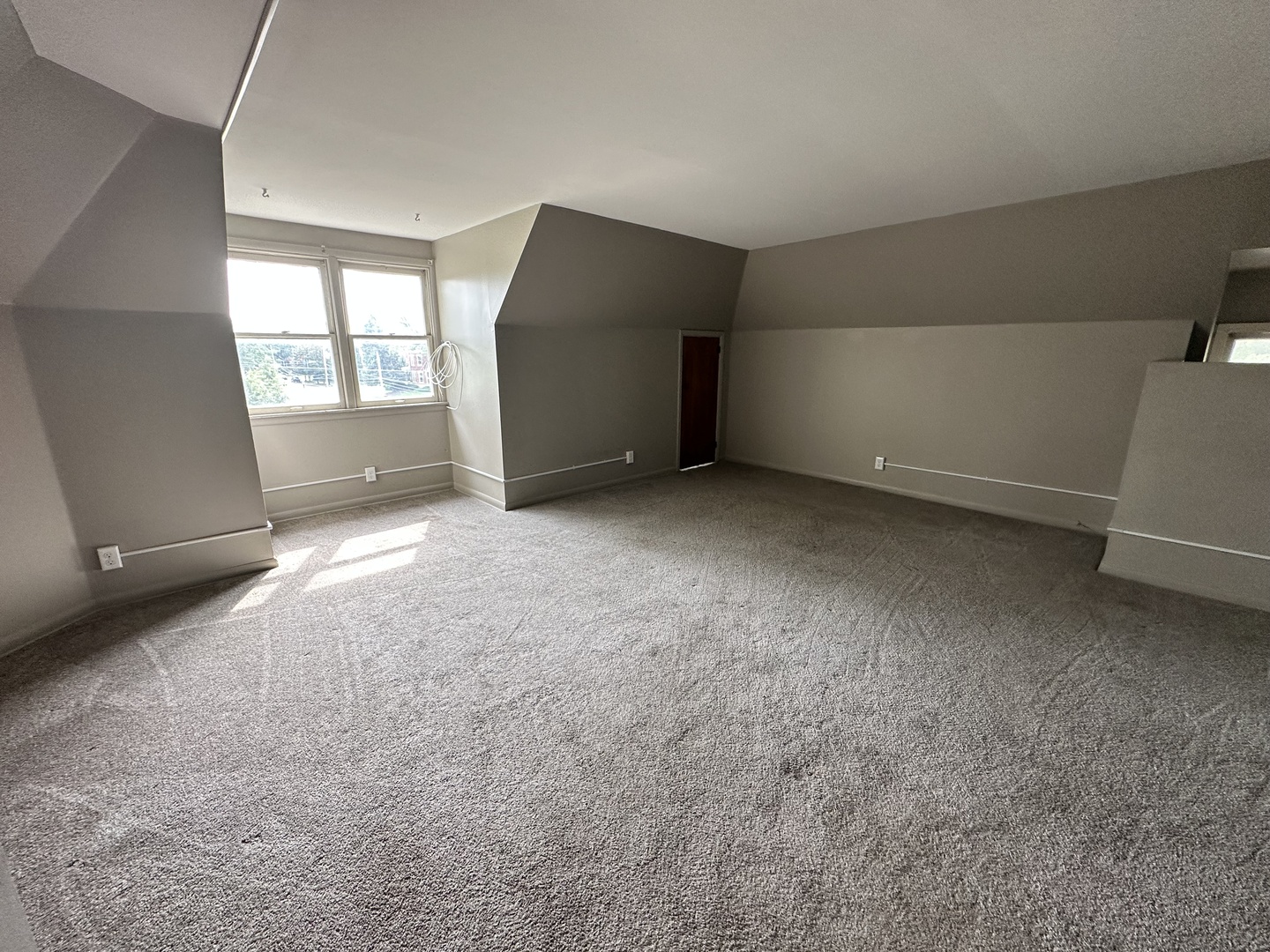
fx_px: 514
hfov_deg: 102.1
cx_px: 635
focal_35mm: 14
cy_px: 476
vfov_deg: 85.7
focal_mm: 2.22
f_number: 2.2
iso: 125
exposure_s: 1/99
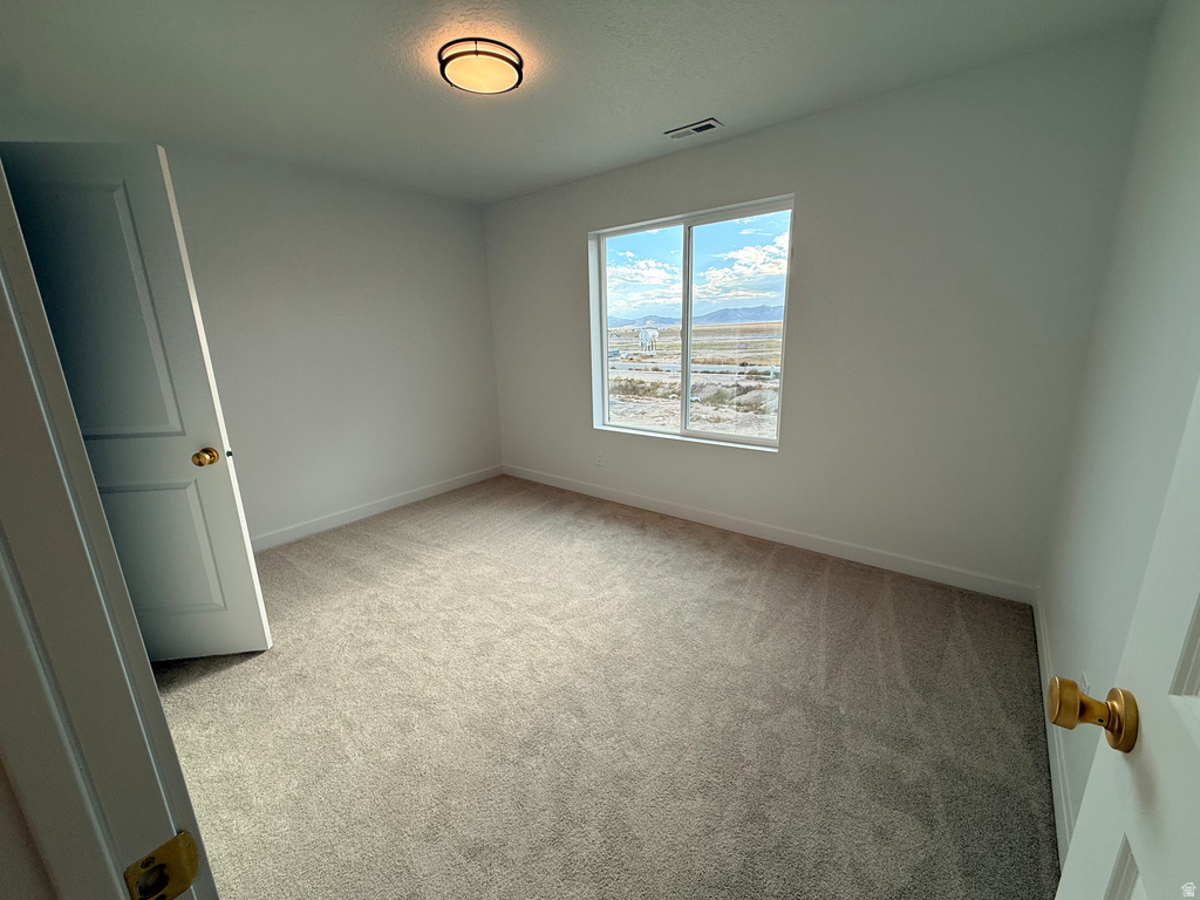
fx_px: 485
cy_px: 450
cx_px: 600
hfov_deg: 102.1
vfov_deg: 85.7
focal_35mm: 14
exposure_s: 1/183
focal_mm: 2.22
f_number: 2.2
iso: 64
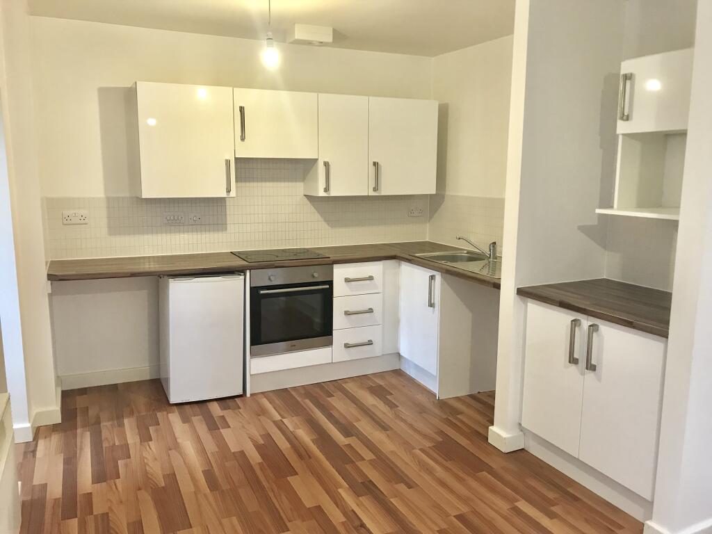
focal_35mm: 28
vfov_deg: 49.7
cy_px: 267
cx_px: 356
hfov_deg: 63.4
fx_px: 576
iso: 50
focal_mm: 3.99
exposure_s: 1/17
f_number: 1.8
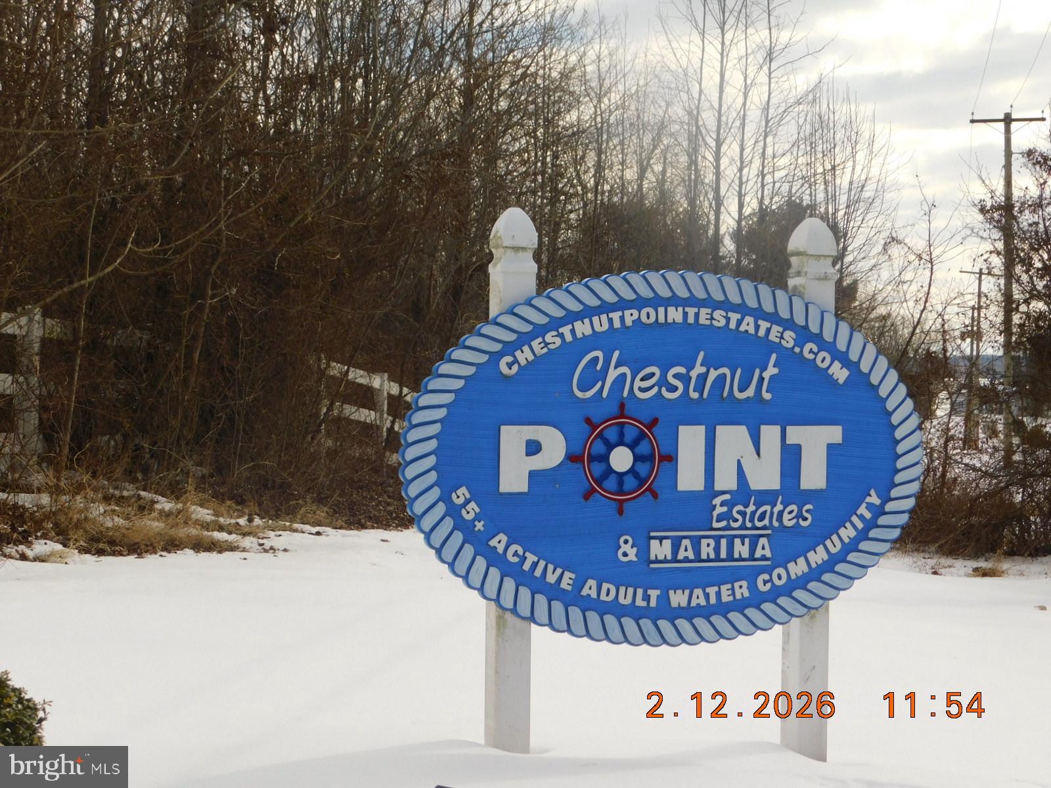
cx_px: 526
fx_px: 2156
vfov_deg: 20.7
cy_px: 394
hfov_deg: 27.4
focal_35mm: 71
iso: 125
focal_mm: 12.6
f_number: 4.3
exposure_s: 1/1000
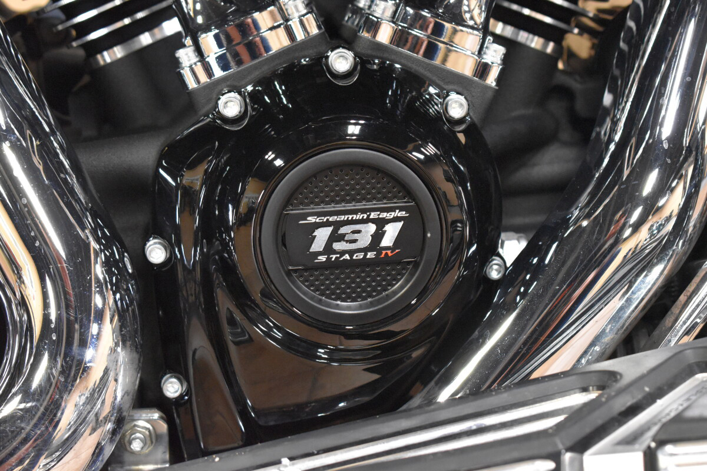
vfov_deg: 18.2
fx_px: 1473
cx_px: 354
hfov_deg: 27.0
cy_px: 236
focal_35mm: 75
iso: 5600
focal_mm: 50
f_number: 5.6
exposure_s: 1/60
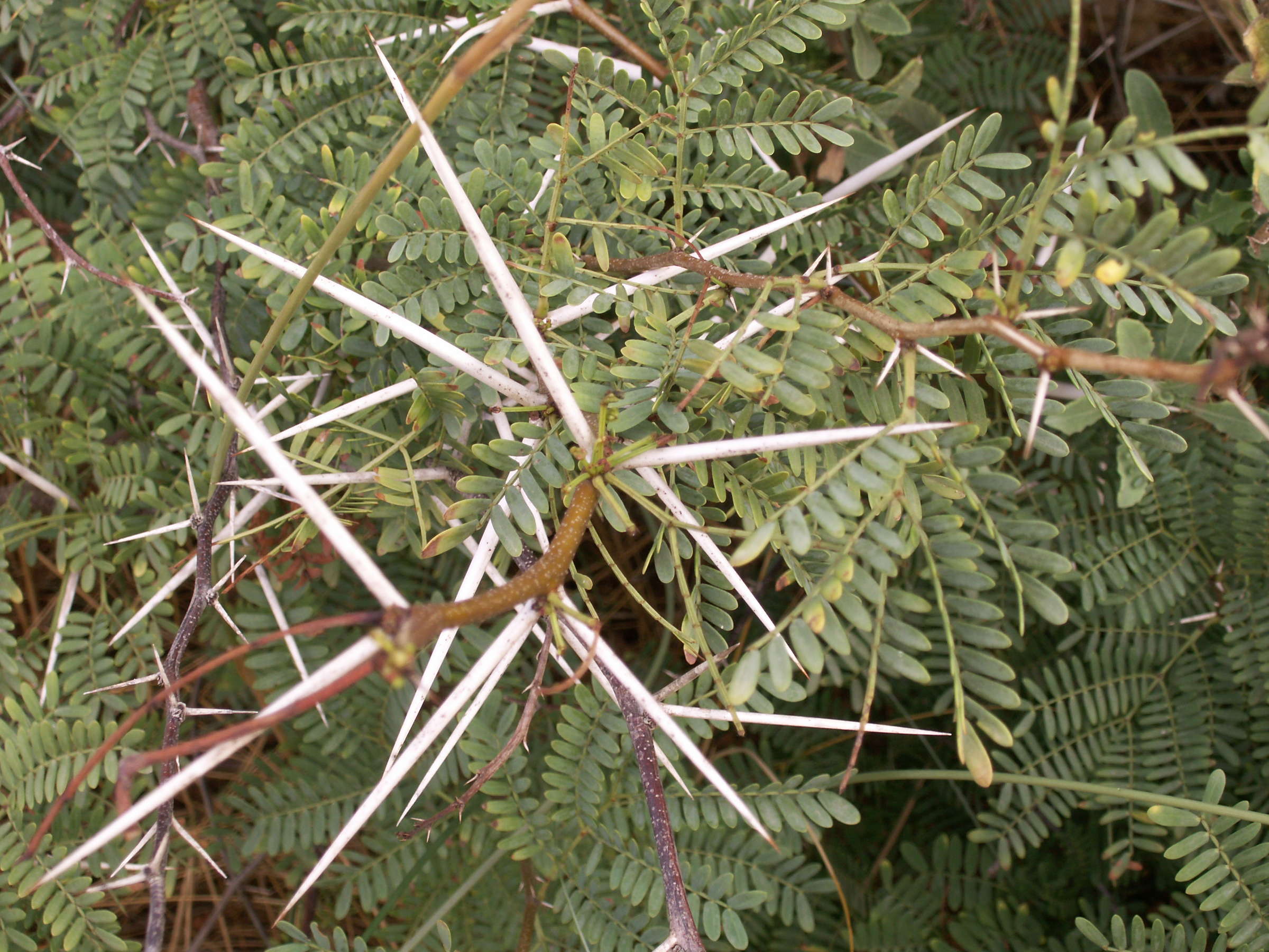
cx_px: 634
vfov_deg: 23.7
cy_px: 476
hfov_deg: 31.2
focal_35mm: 62
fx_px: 2273
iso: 50
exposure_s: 1/60
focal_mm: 10.3
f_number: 5
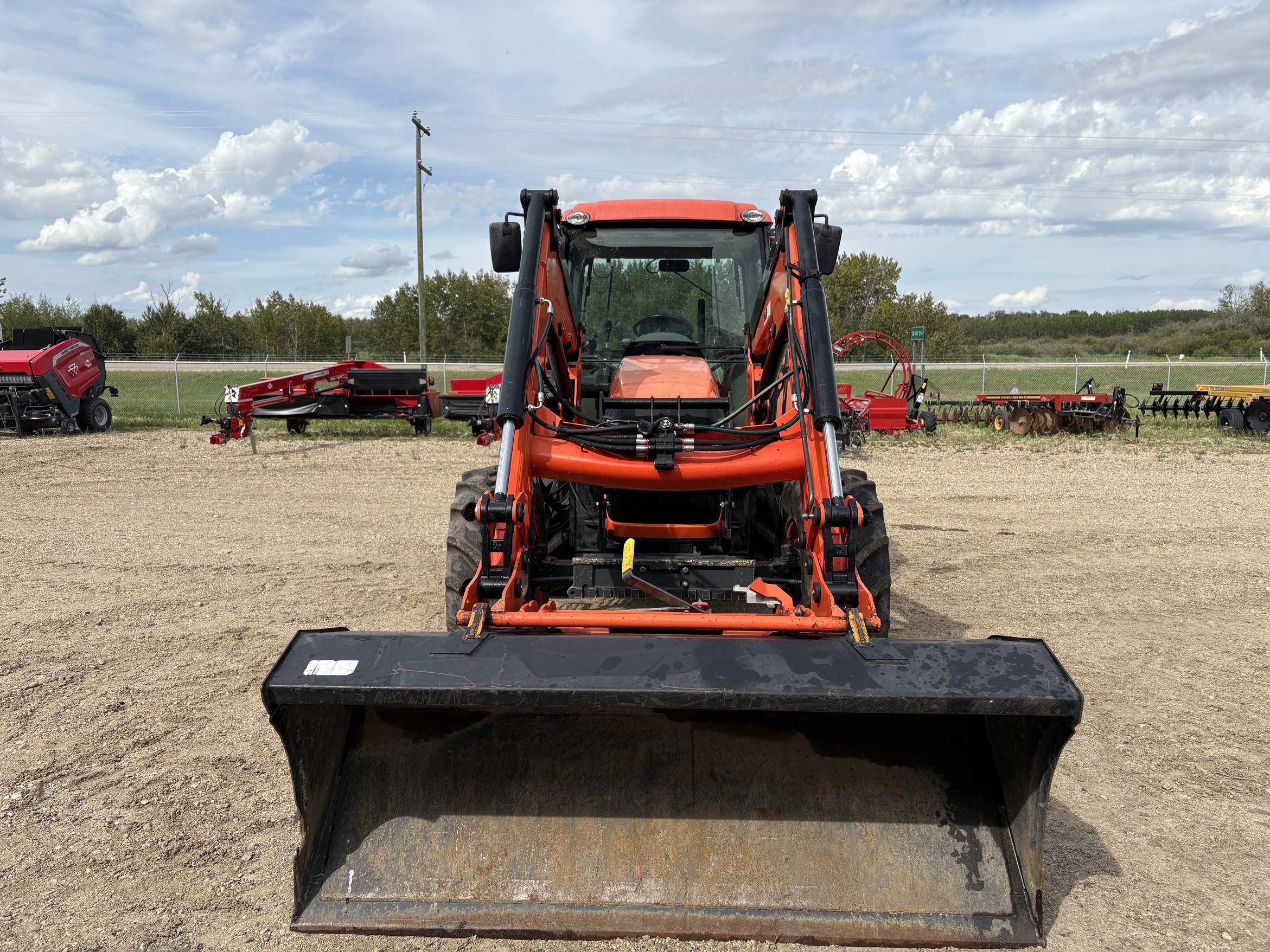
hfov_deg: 67.3
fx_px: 954
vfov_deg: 53.1
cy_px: 476
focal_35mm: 26
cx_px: 635
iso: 50
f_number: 1.6
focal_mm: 5.96
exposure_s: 1/3623
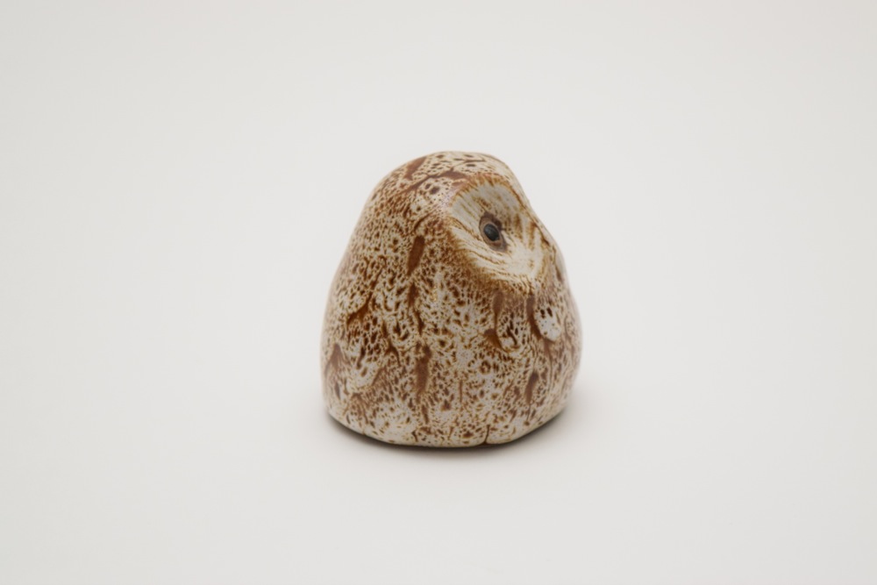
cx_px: 438
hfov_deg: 24.6
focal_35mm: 82
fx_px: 2010
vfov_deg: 16.6
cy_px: 292
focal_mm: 55
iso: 1100
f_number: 5.6
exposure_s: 1/60
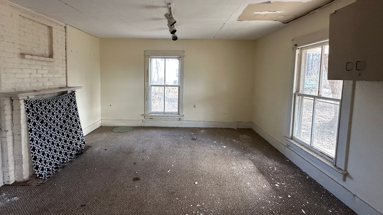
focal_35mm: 16
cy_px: 86
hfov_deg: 99.3
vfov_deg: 66.4
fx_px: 162
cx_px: 184
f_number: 2.2
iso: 320
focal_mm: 2.22
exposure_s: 1/99
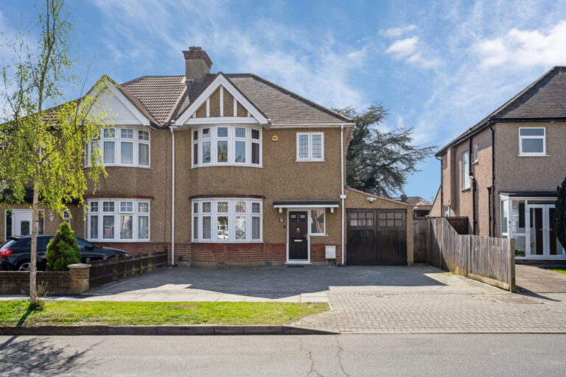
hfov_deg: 61.9
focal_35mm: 30
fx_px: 472
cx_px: 283
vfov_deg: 43.6
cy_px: 188
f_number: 8
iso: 640
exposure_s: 1/1000
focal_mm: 30
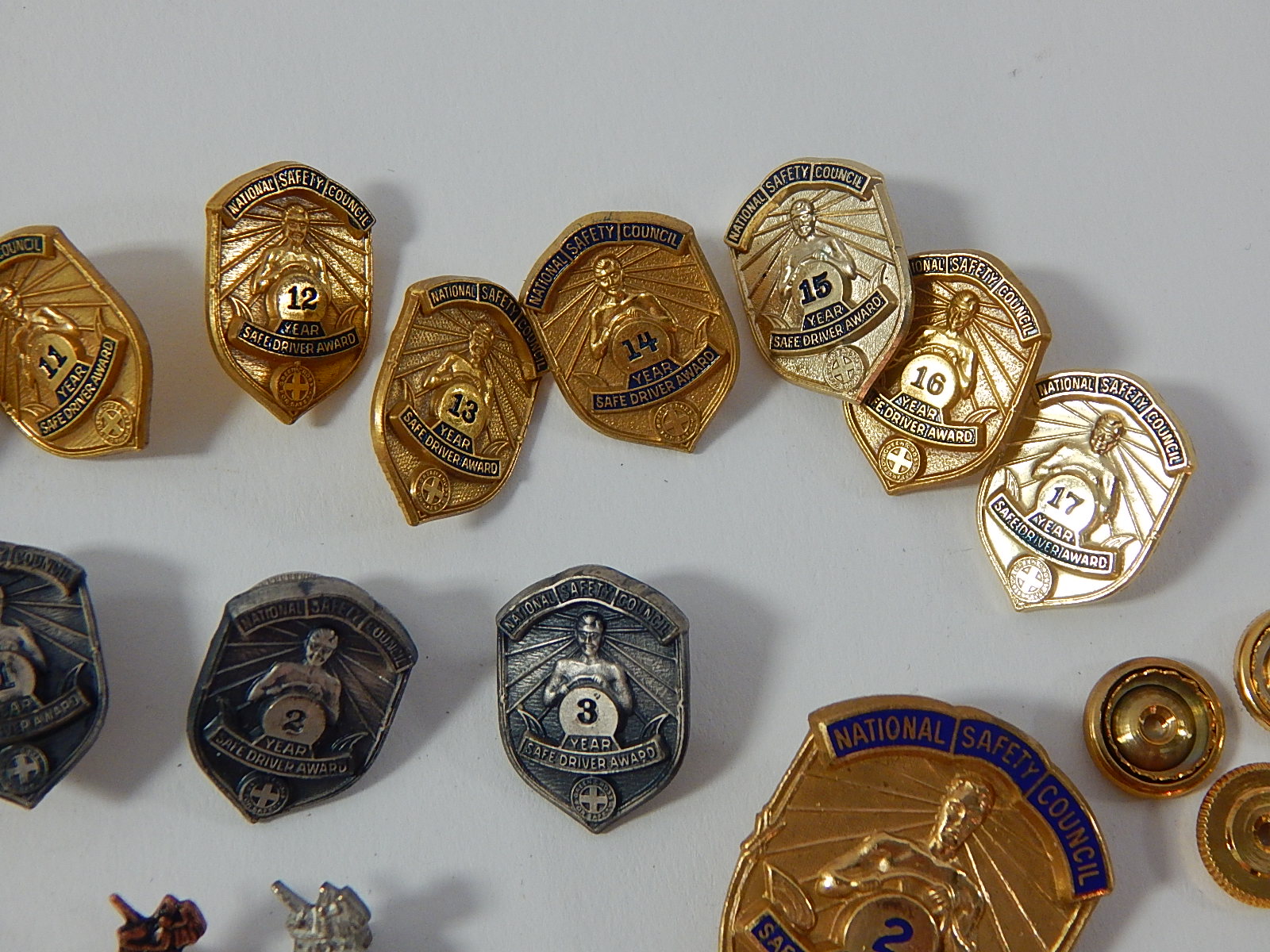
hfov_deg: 28.2
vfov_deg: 21.3
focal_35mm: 69
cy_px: 476
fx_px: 2531
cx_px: 635
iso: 250
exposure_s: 1/30
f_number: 4.1
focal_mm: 12.3
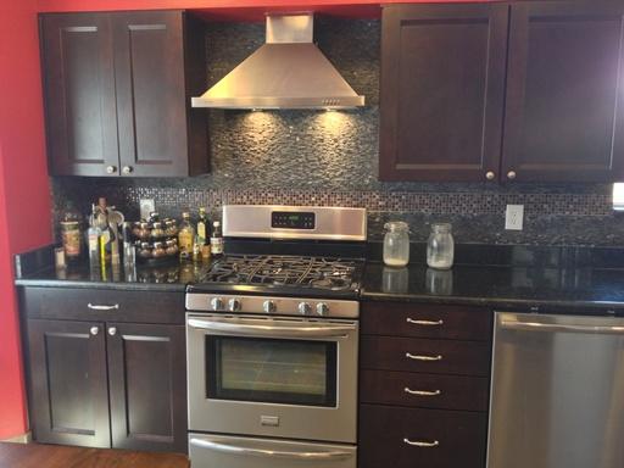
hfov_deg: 52.6
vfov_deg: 40.7
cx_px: 312
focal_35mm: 35
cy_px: 234
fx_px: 631
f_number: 2.4
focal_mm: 4.28
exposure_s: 1/20
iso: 200
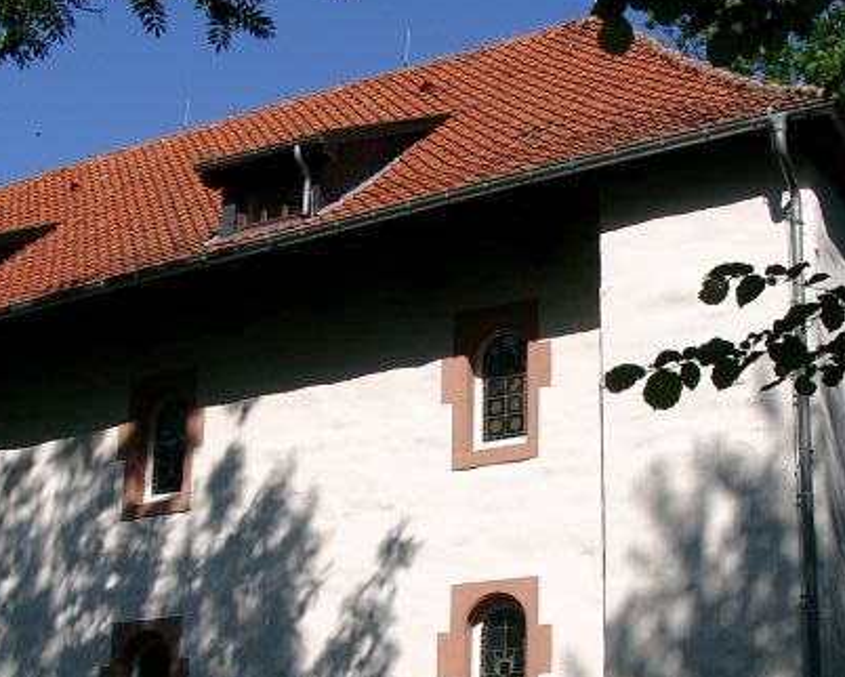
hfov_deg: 28.7
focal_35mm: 66
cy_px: 524
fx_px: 1651
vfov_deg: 22.9
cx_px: 471
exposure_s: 1/1004
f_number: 4
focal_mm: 7.13
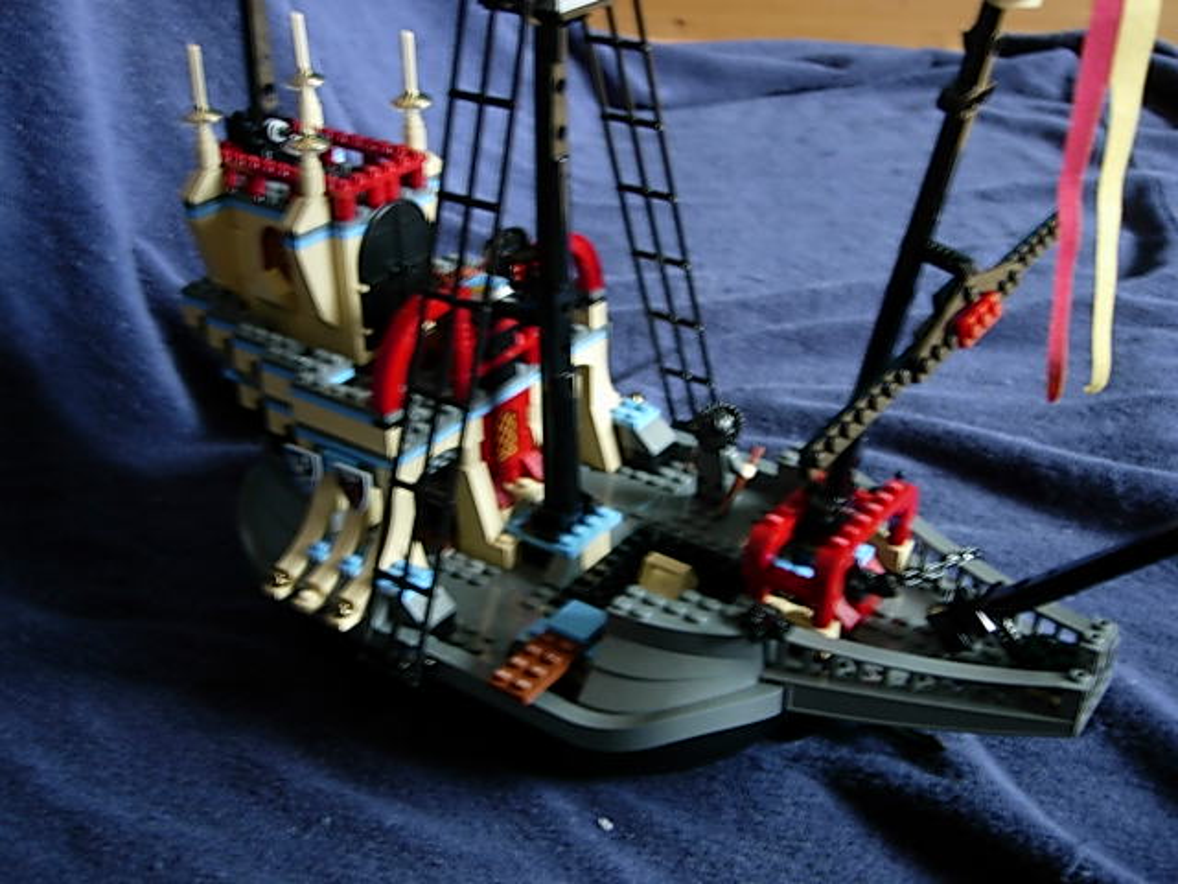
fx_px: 1395
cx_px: 589
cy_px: 442
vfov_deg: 35.1
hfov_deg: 45.8
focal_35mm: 41
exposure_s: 1/4.4
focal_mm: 8.5
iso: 79
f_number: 2.9
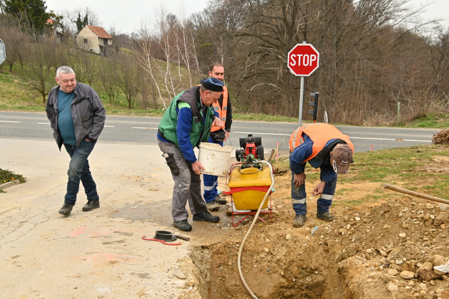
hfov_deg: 53.1
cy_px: 150
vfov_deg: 36.9
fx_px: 449
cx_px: 224
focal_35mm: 36
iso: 160
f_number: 6.3
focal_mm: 24
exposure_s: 1/160
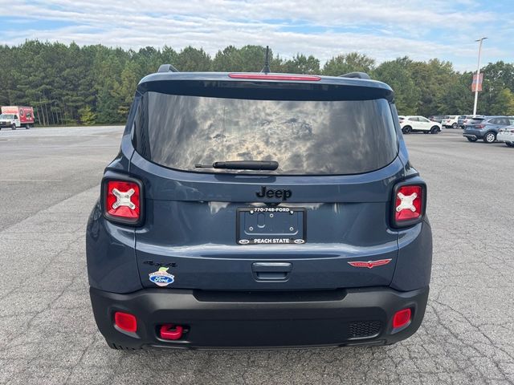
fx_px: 356
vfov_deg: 56.8
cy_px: 192
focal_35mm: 24
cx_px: 257
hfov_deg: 71.6
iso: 80
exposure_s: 1/853
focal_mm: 6.76
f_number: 1.78
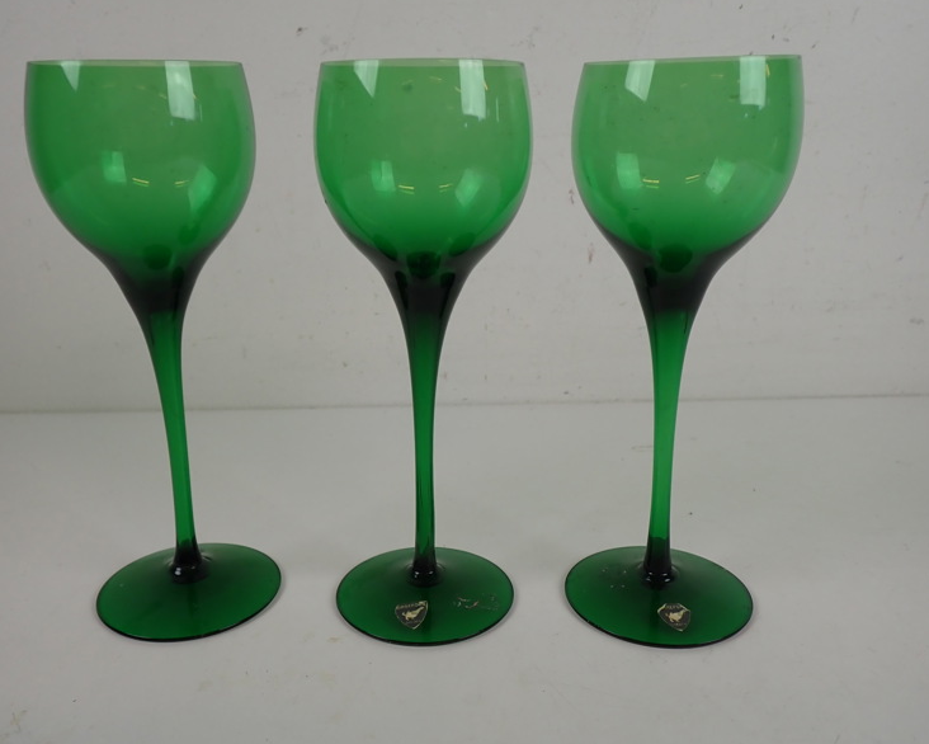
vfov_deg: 45.8
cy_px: 364
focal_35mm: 32
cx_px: 437
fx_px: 880
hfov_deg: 55.6
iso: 160
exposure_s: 1/125
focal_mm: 5.4
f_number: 2.3
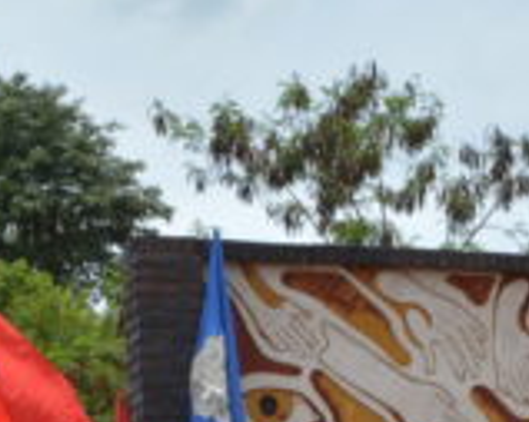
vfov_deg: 12.9
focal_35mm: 115
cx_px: 462
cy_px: 550
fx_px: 1799
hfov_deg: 16.5
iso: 400
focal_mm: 18
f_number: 13
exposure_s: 1/640
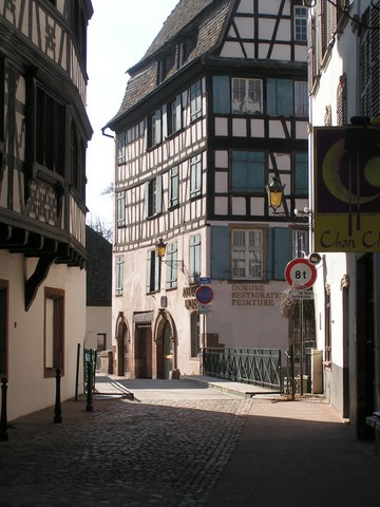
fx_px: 1215
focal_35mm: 83
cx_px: 200
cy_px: 270
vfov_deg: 23.6
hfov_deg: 17.8
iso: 50
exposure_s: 1/250
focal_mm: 10
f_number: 5.6
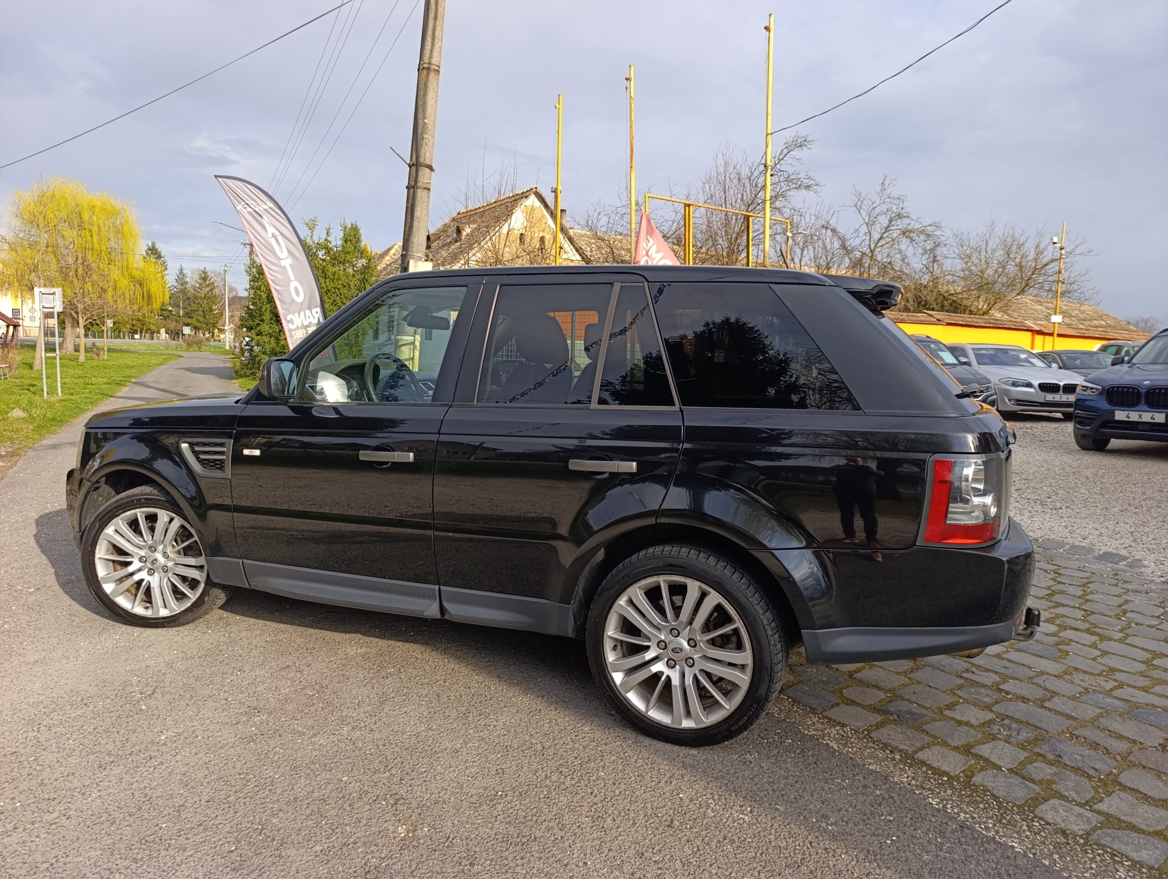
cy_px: 440
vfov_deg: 59.0
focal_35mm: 23
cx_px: 584
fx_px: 777
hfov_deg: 73.8
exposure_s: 1/394
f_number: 1.6
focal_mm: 6.14
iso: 50
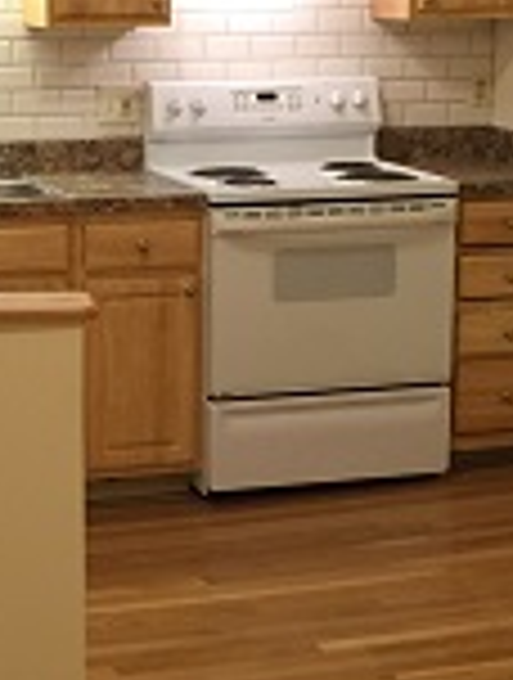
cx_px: 76
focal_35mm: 94
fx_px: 1850
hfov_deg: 15.6
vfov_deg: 20.8
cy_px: 257
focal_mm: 4.15
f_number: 2.2
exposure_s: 1/30
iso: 125
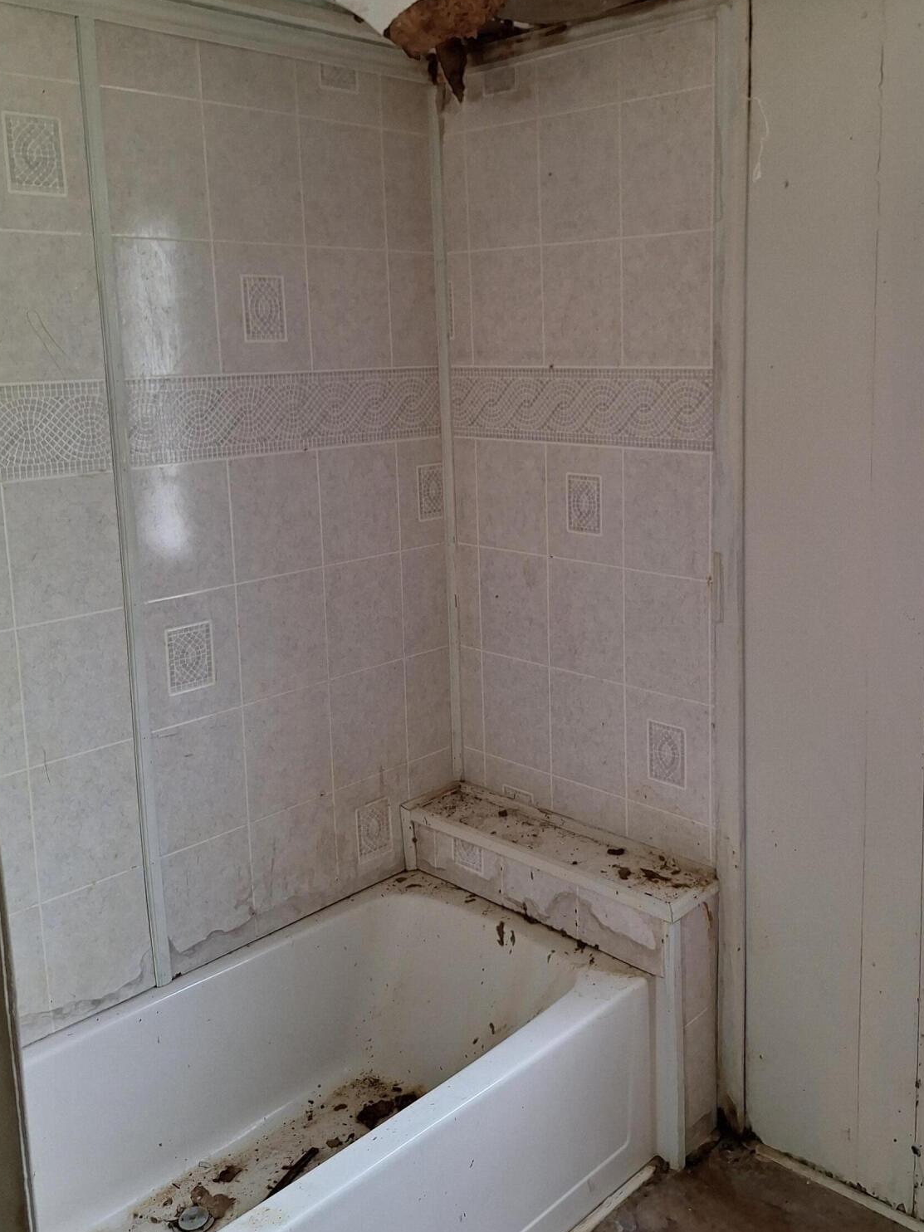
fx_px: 1103
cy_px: 526
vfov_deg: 58.1
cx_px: 545
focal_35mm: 31
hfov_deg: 45.2
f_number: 1.8
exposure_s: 1/60
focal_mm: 5.54
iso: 40
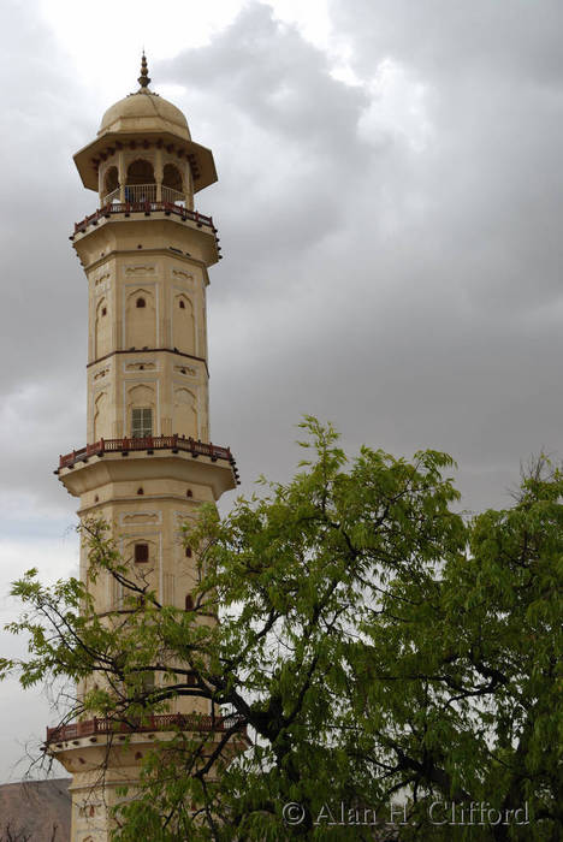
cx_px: 282
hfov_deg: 25.1
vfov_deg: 36.8
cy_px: 421
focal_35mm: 54
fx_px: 1264
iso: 100
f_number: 6.3
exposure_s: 1/160
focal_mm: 36
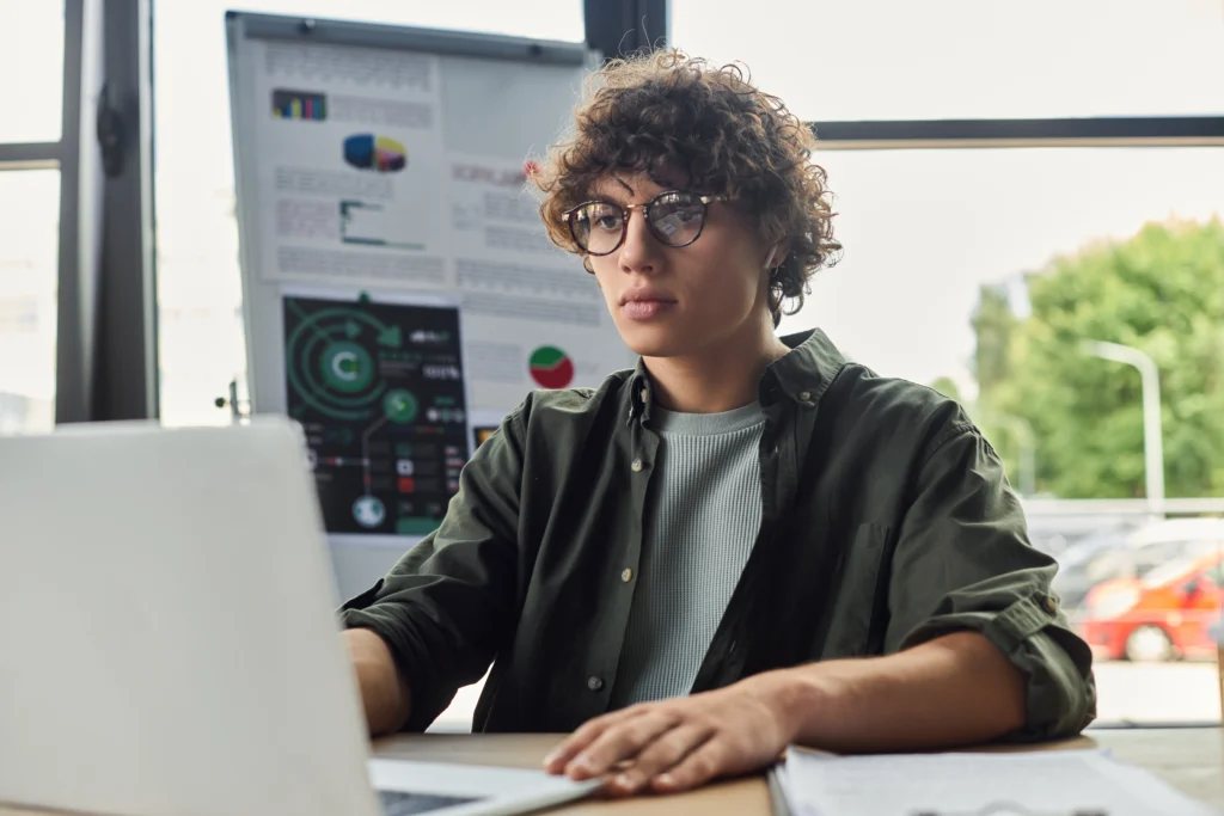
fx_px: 1700
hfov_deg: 39.6
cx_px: 612
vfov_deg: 27.0
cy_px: 408
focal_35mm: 50
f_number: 3.5
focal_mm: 50
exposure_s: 1/160
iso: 320
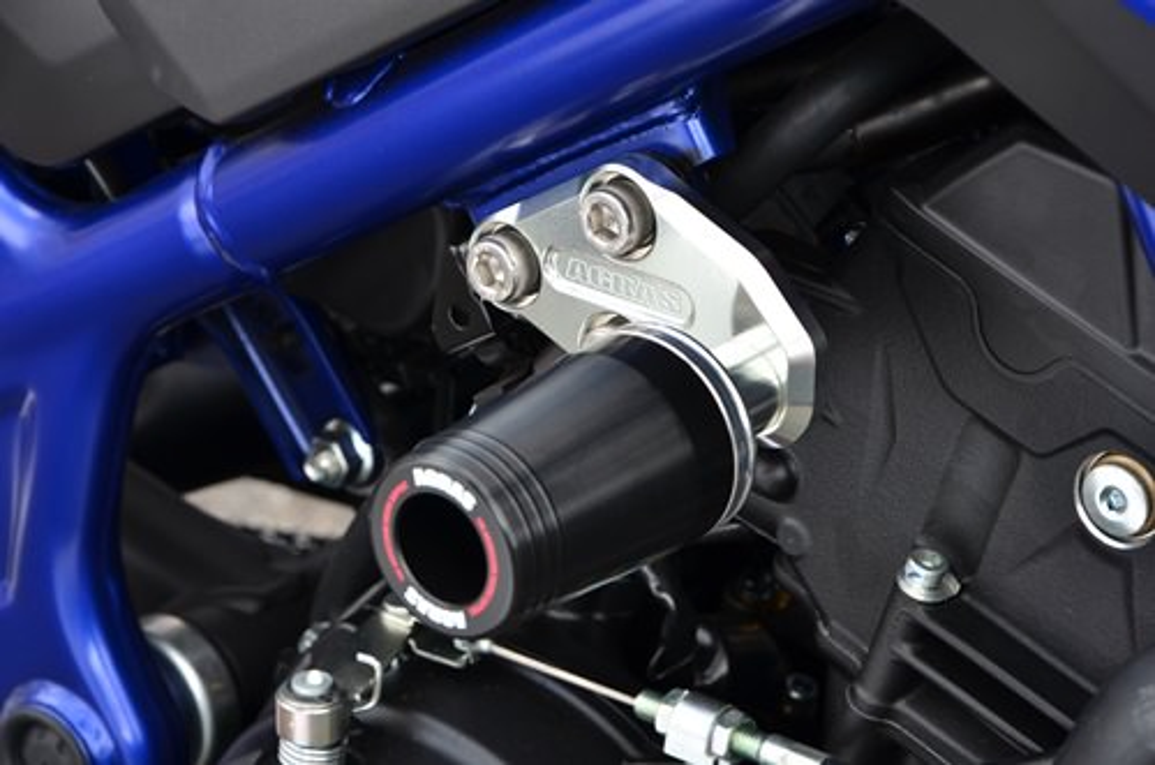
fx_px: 5042
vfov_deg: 8.7
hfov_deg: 13.1
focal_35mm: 158
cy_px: 382
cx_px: 578
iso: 280
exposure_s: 1/60
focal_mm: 105
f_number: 10
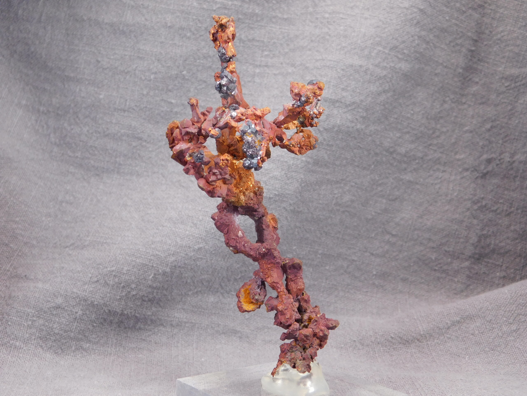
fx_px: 776
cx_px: 264
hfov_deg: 37.5
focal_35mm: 51
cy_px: 198
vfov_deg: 28.6
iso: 125
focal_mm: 9
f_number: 3.8
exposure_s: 1/60
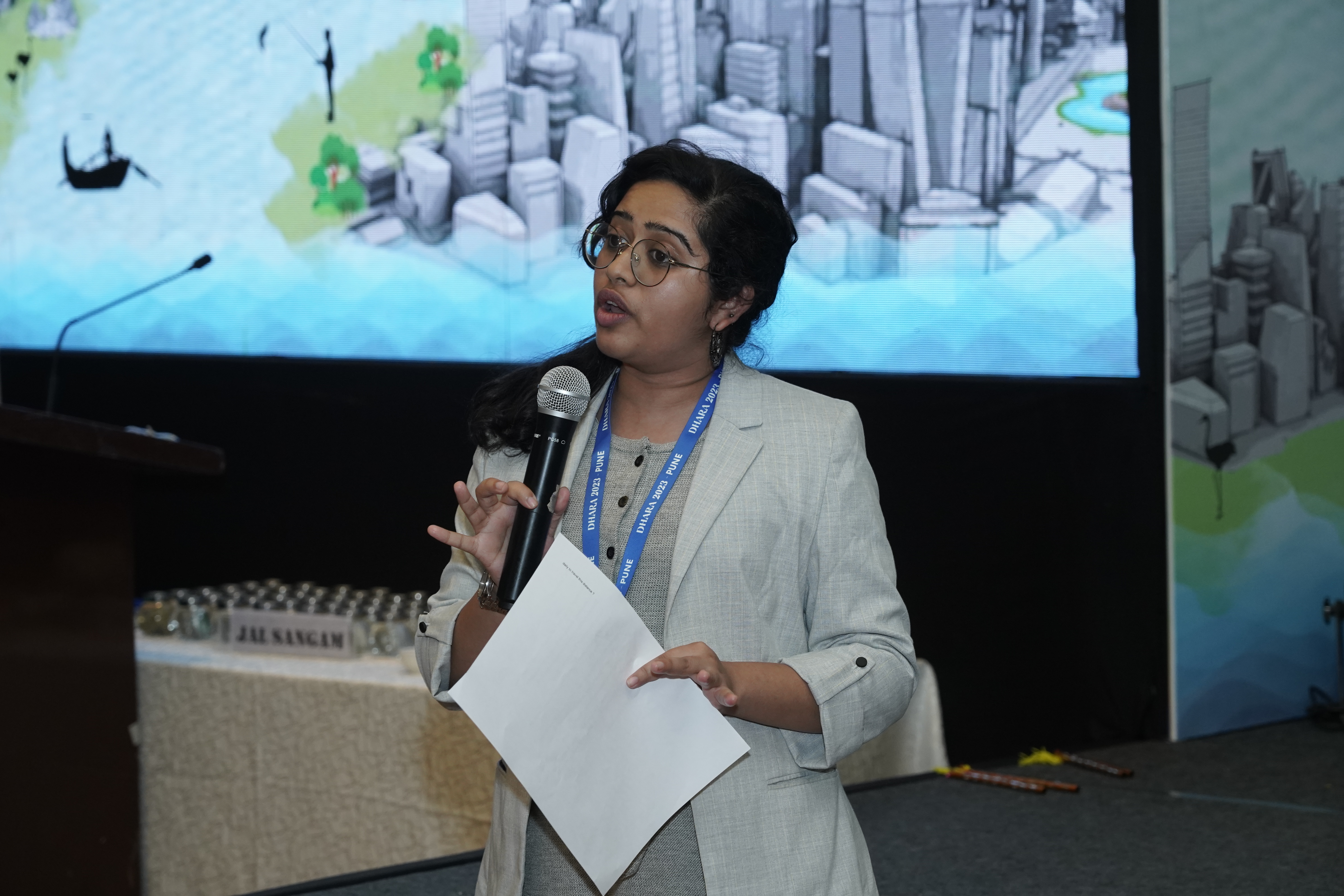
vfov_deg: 13.0
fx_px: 3920
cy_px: 448
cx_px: 672
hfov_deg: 19.5
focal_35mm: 105
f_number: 6.3
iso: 2500
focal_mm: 105
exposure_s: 1/200
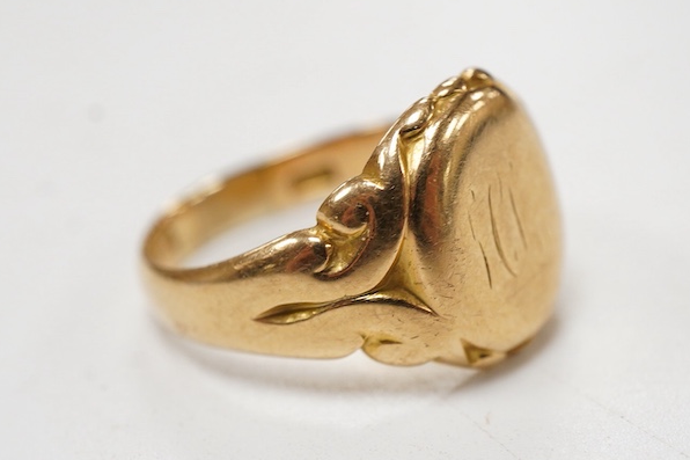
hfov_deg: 29.7
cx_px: 353
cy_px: 224
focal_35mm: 68
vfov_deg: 20.0
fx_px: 1303
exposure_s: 1/125
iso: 1250
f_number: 11
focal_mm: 30
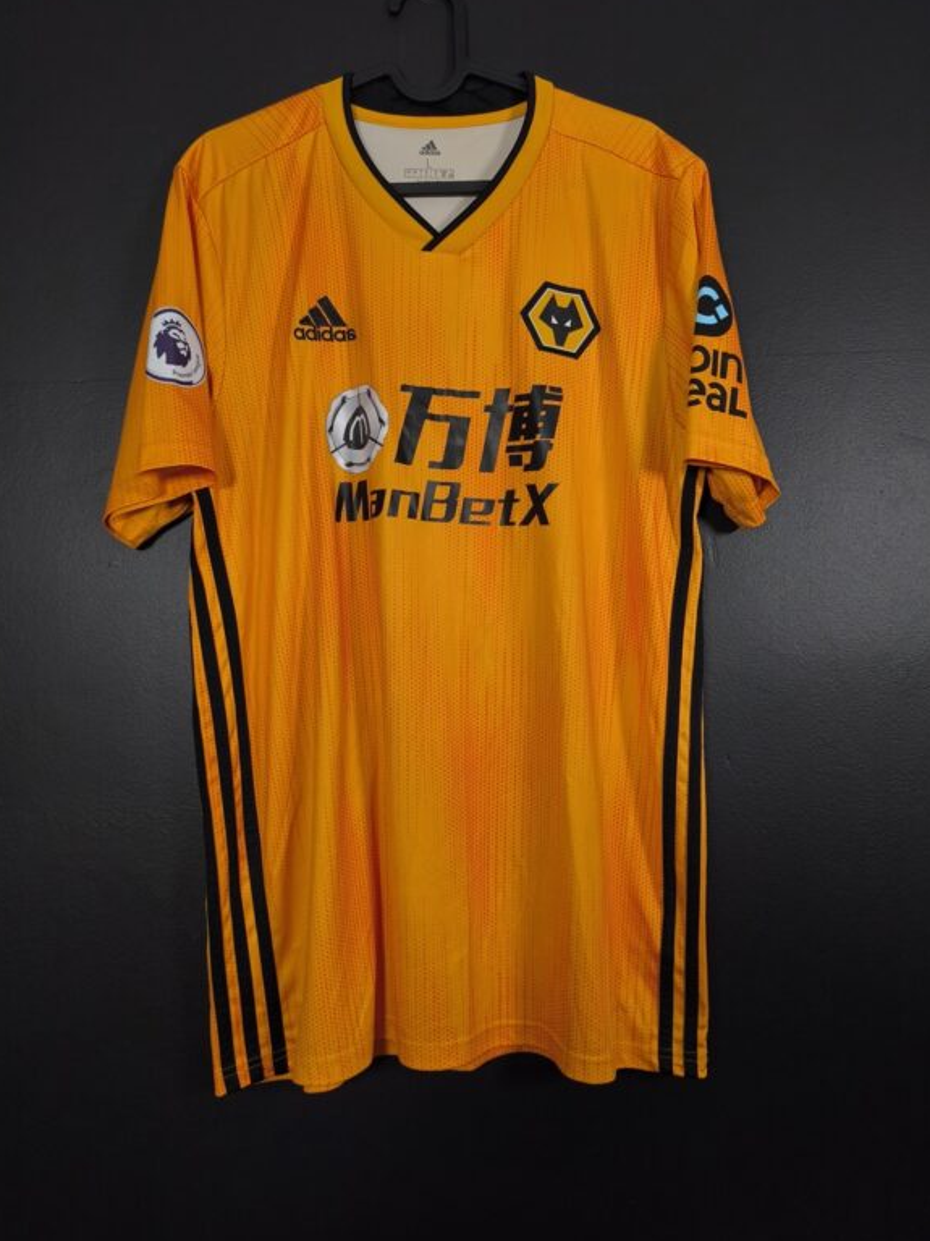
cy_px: 600
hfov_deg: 56.8
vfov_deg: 71.6
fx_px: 860
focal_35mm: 24
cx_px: 451
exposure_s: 1/125
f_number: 1.6
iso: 500
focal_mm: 6.57
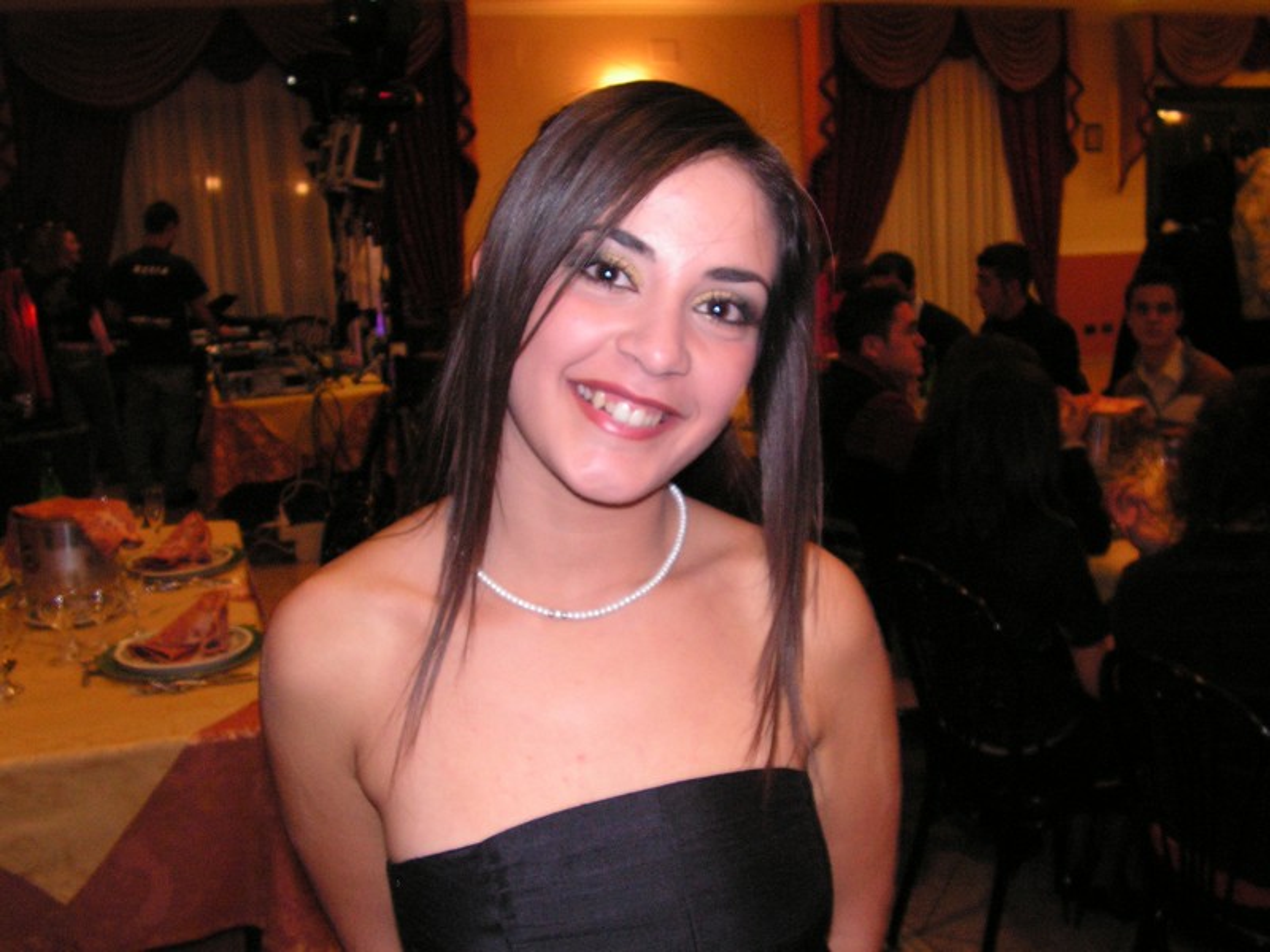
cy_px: 476
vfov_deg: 39.7
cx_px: 635
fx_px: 1321
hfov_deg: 51.4
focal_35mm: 36
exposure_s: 1/40
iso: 200
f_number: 3.2
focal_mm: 6
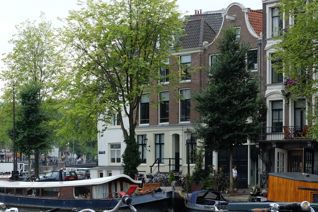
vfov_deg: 13.7
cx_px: 61
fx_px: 874
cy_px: 191
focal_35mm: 99
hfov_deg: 20.4
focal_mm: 35
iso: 400
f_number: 5.6
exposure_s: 1/350
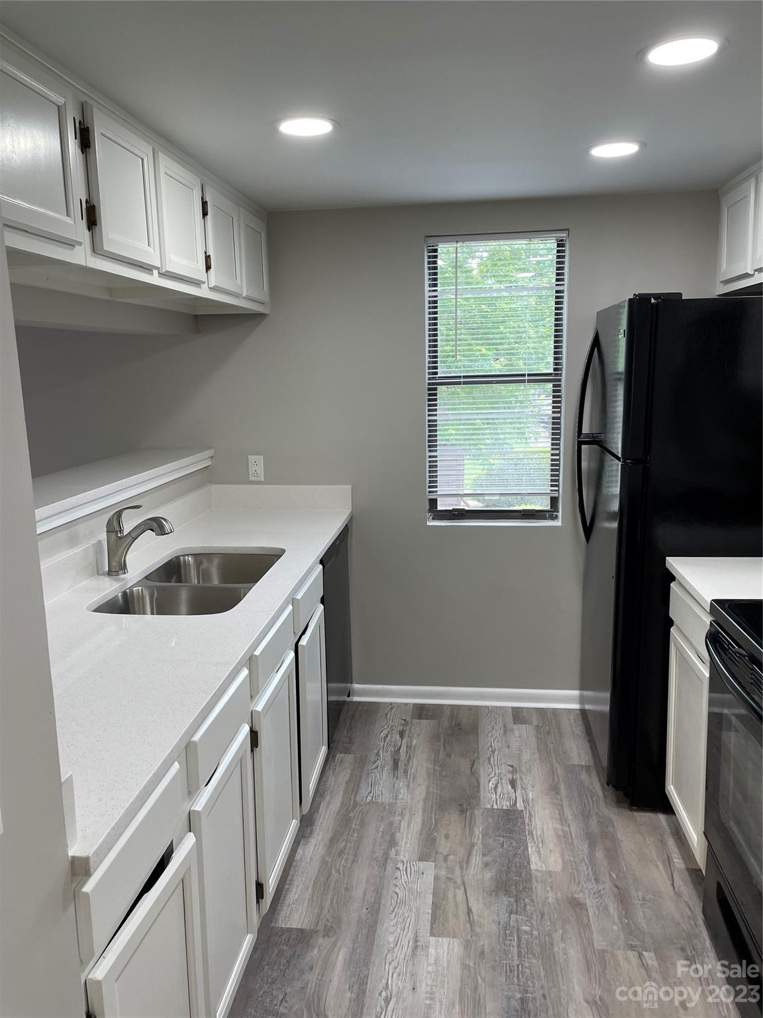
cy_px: 509
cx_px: 382
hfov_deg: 53.1
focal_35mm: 26
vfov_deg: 67.3
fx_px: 764
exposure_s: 1/120
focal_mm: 4.2
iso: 64
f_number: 1.6
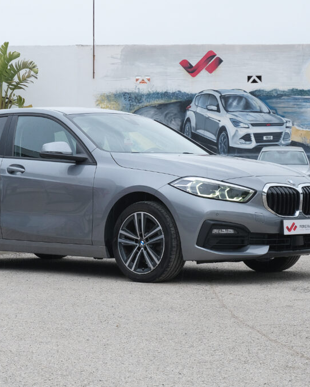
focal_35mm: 96
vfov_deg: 20.0
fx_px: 1101
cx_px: 110
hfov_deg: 16.0
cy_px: 194
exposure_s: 1/80
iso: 160
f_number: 8
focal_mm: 45
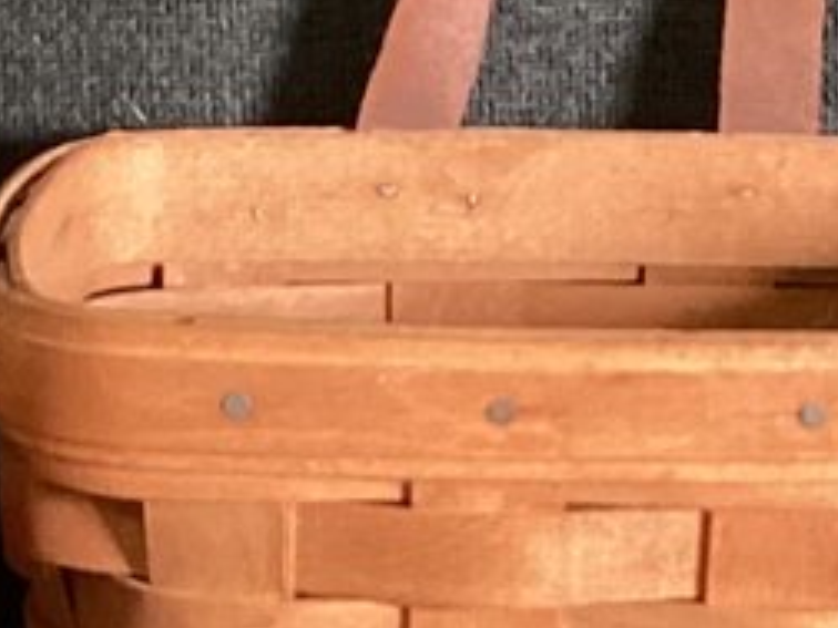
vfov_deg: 8.0
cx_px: 604
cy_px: 420
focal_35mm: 186
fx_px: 4503
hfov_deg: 10.6
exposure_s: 1/60
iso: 250
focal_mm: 3.3
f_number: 2.4
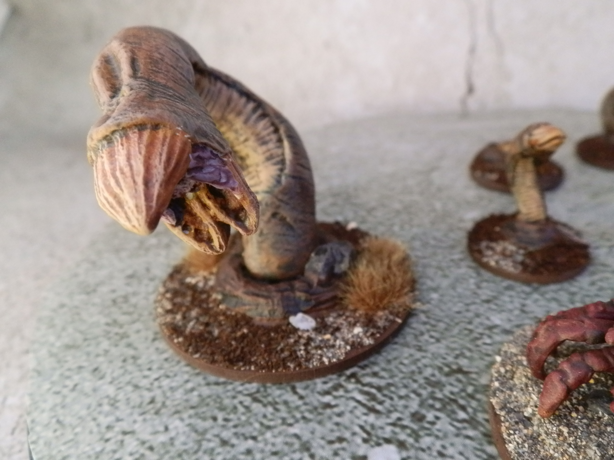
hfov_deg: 63.4
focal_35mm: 28
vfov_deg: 49.7
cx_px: 307
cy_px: 230
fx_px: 497
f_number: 3.1
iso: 400
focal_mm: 5
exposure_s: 1/100
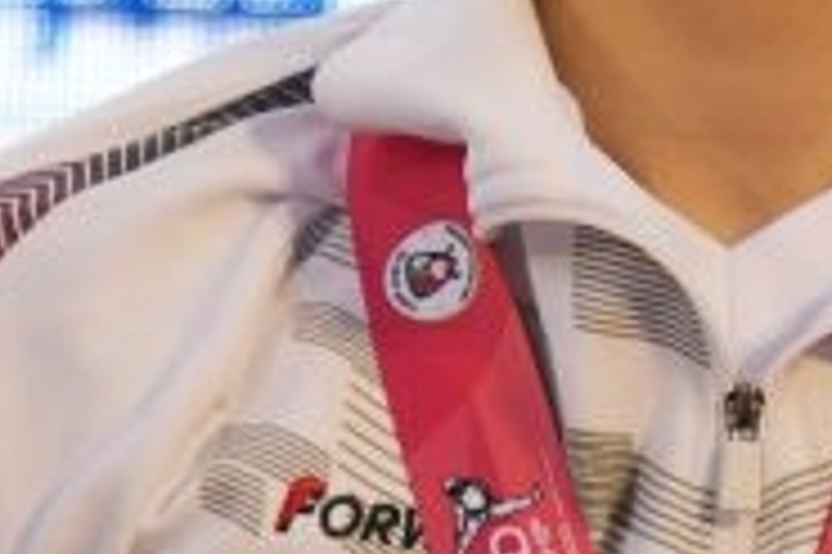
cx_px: 747
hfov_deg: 1.1
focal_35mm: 1948
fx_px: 44980
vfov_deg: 0.7
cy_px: 946
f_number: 2.8
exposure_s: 1/250
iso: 320
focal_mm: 200
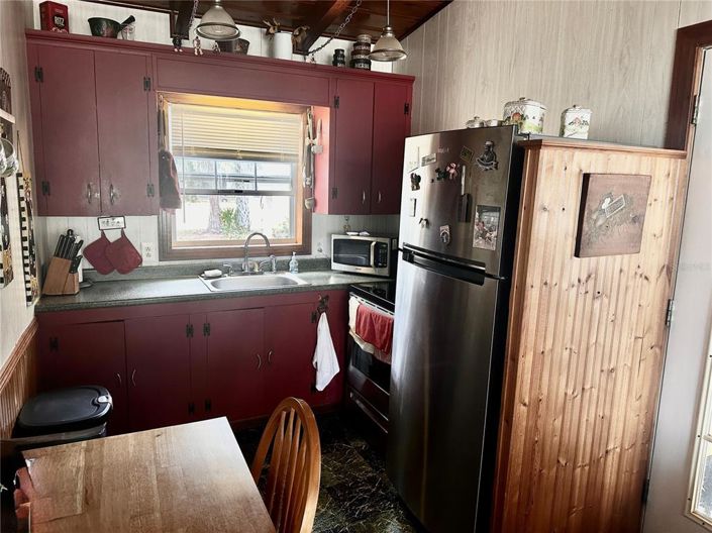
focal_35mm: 24
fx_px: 493
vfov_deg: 56.8
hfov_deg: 71.6
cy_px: 266
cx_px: 356
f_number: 1.78
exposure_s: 1/60
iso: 160
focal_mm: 6.86
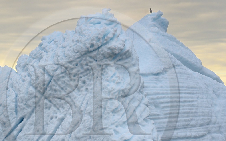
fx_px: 1971
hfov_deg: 6.6
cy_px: 99
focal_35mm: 320
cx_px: 87
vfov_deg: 4.1
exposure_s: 1/640
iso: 400
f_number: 10
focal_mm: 200
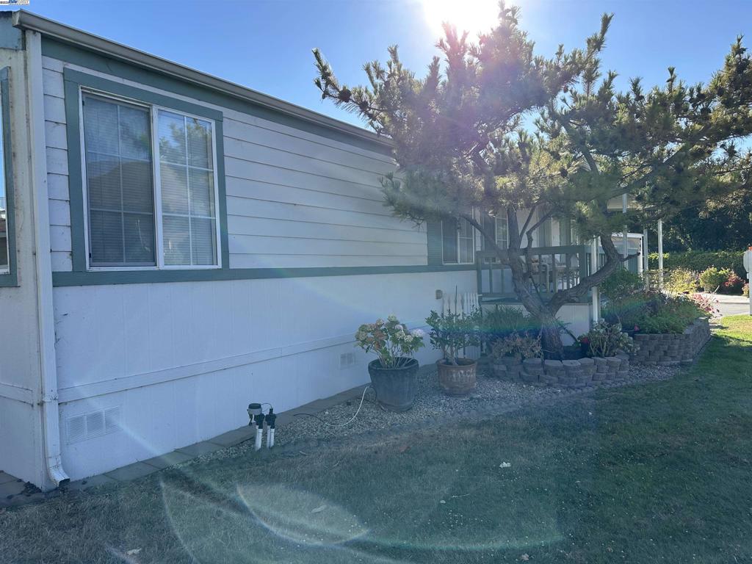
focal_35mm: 24
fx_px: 521
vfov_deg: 56.8
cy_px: 282
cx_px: 376
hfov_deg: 71.6
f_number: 1.78
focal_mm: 6.86
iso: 80
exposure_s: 1/1562
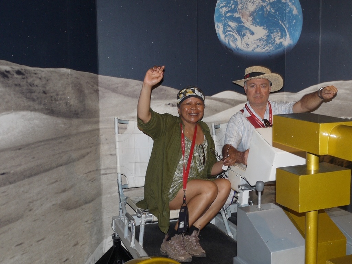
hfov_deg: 46.8
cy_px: 132
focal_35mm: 40
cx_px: 176
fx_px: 407
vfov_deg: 36.0
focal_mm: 20
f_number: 4.4
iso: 100
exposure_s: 1/30
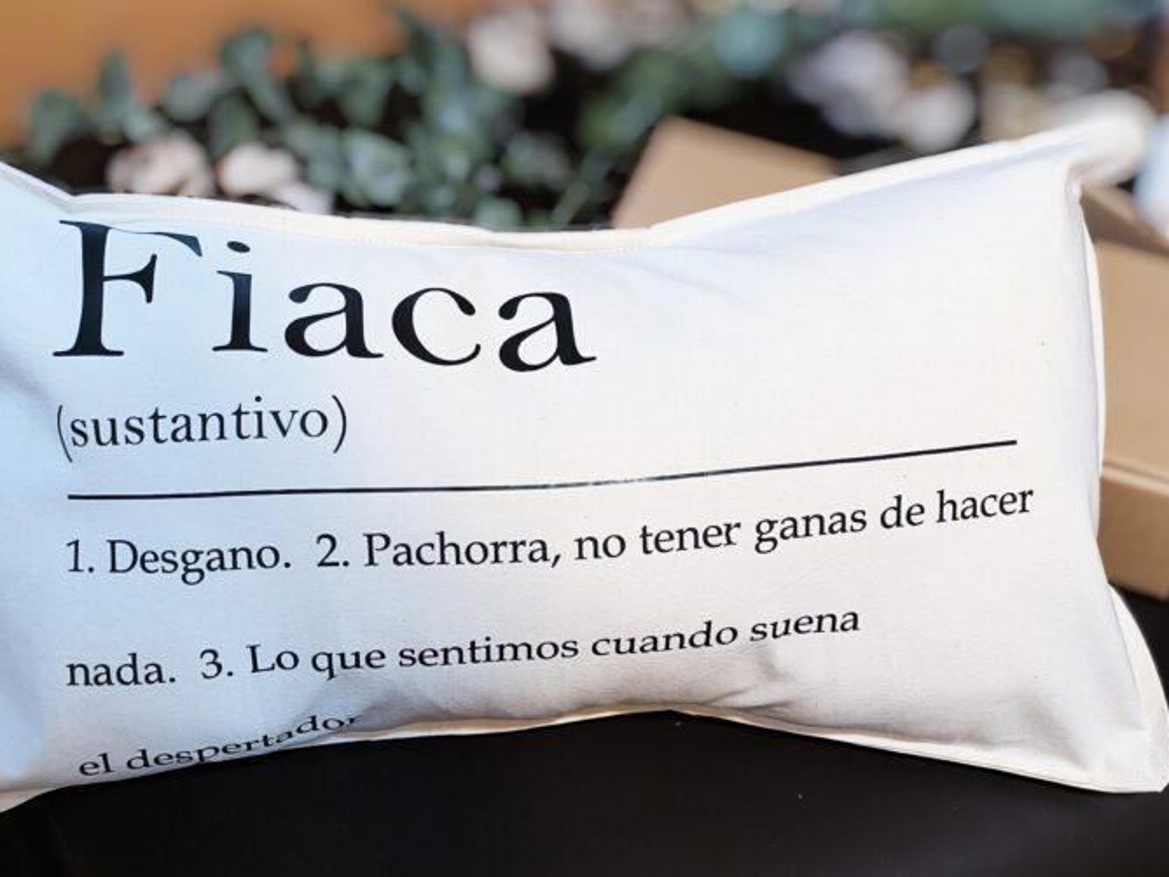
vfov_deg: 26.6
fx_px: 1858
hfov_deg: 34.9
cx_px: 503
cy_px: 437
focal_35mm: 55
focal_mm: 6.14
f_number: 1.65
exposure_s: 1/25
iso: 1000
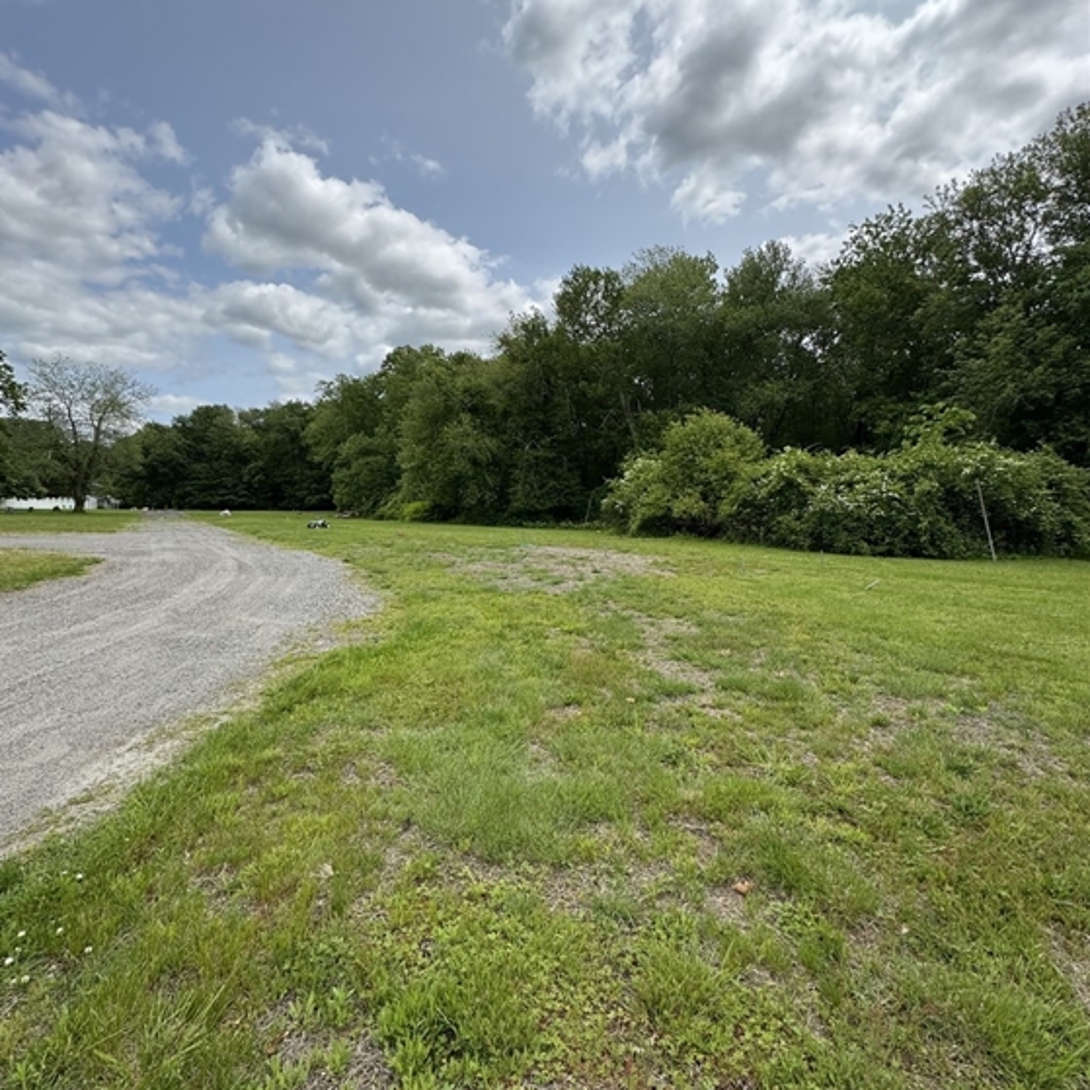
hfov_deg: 83.9
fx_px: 606
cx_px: 530
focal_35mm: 17
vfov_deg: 83.9
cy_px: 525
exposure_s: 1/1506
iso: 50
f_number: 2.2
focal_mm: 2.22
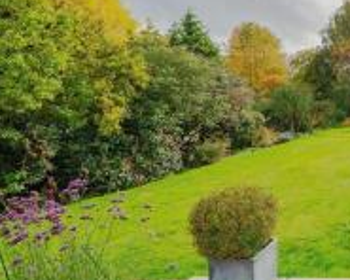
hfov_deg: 41.5
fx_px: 300
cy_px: 94
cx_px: 418
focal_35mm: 29
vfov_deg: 49.1
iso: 500
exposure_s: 1/2000
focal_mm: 12
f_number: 8
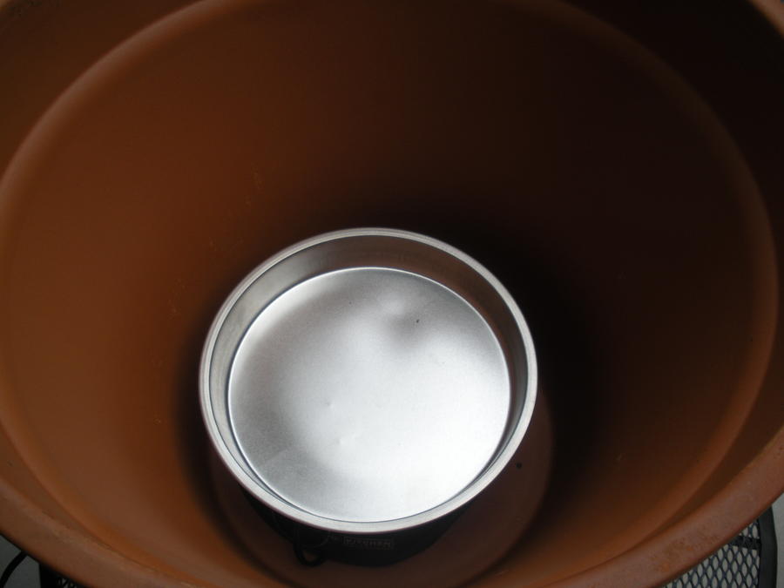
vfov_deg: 39.7
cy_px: 294
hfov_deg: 51.4
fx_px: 815
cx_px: 392
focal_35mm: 36
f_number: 3.5
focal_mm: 6.3
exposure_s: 1/130
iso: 64
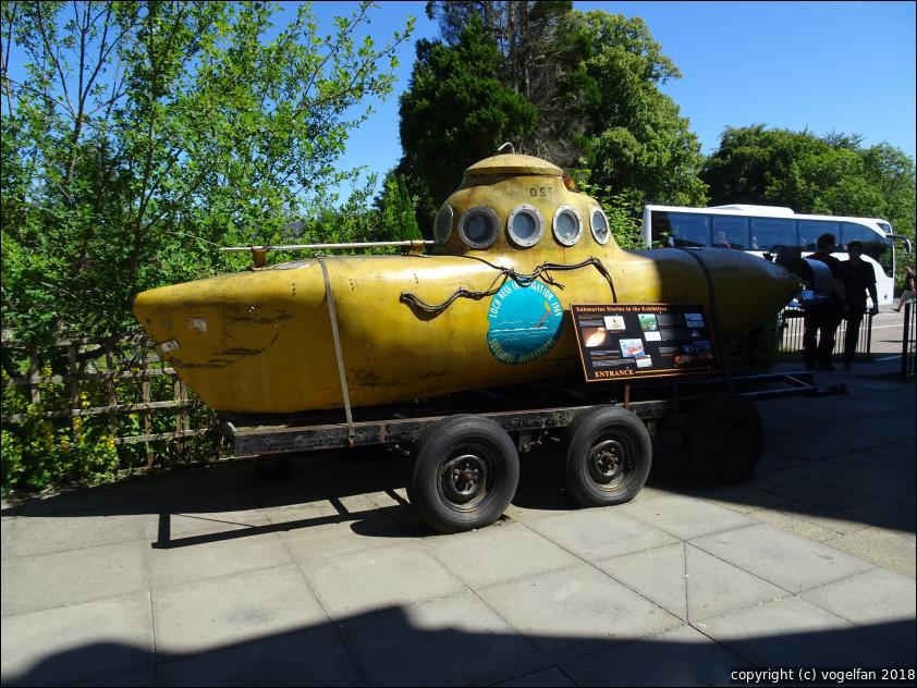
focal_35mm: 24
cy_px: 344
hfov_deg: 71.6
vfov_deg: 56.8
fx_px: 636
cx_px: 458
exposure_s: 1/800
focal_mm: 4.1
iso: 80
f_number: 3.5
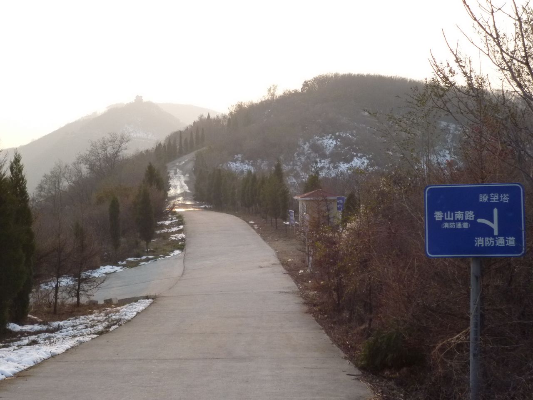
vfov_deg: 26.1
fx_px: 862
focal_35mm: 56
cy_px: 200
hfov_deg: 34.3
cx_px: 266
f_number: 4.4
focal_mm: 10
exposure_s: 1/500
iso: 320
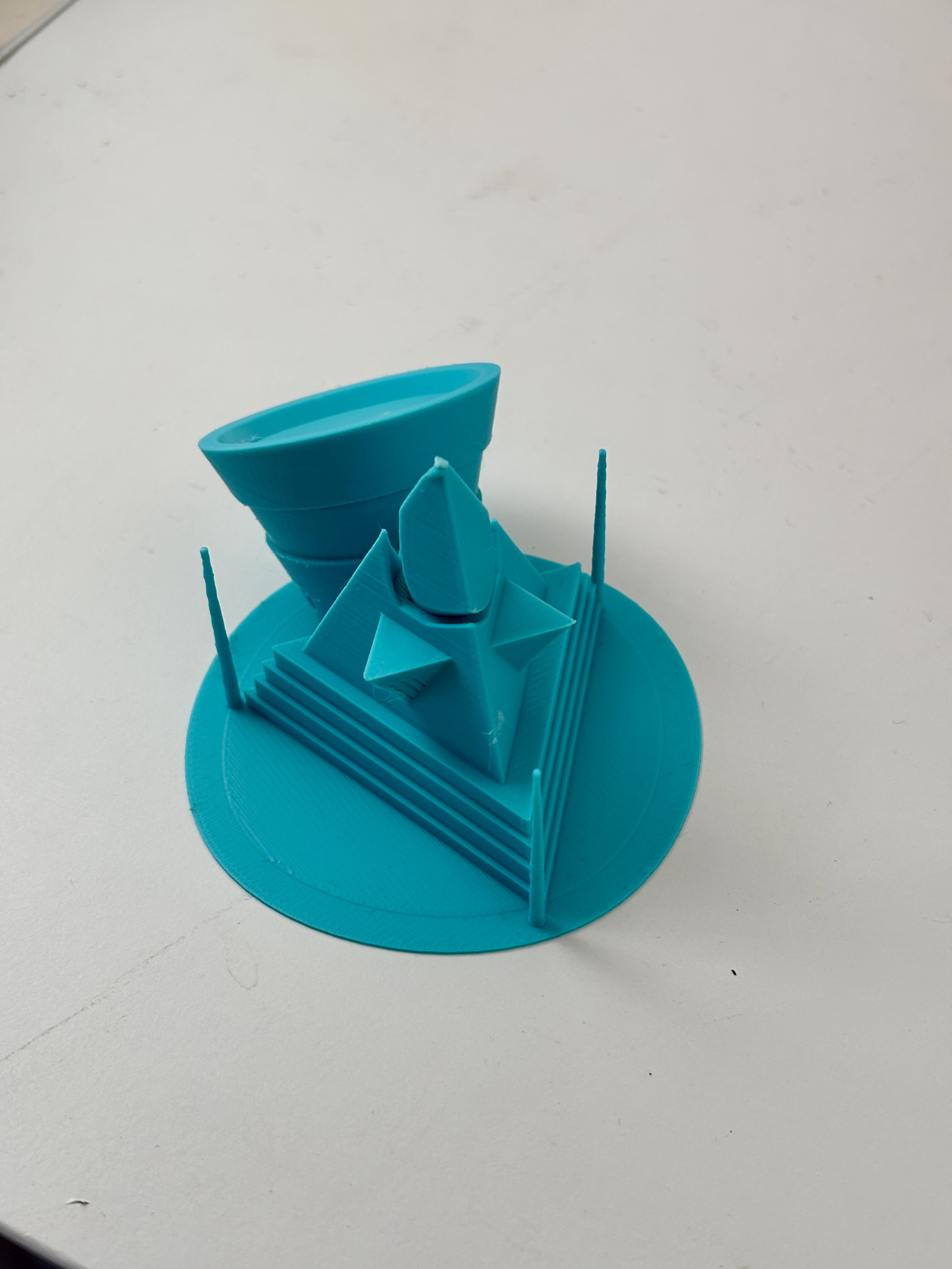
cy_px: 634
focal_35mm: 52
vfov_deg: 36.8
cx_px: 476
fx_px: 1907
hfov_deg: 28.0
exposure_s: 1/121
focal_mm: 5.96
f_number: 1.6
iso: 40
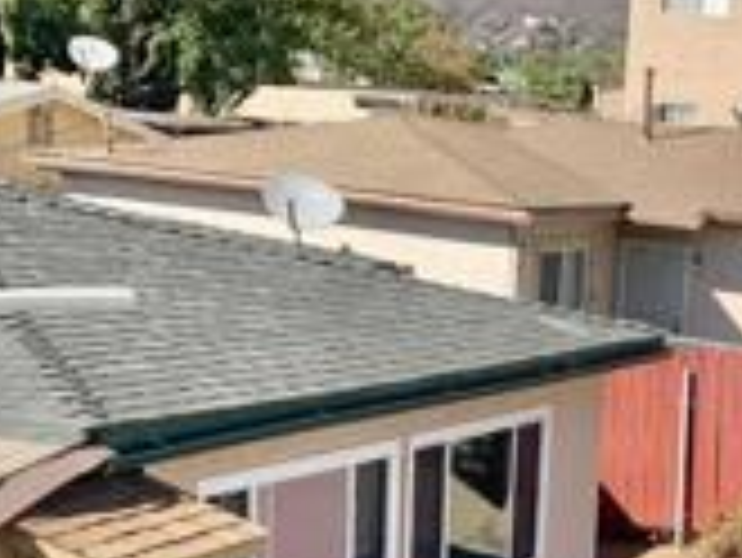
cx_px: 755
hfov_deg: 18.9
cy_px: 914
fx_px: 2167
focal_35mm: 101
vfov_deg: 13.5
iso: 25
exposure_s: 1/1812
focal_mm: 4.25
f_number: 1.8
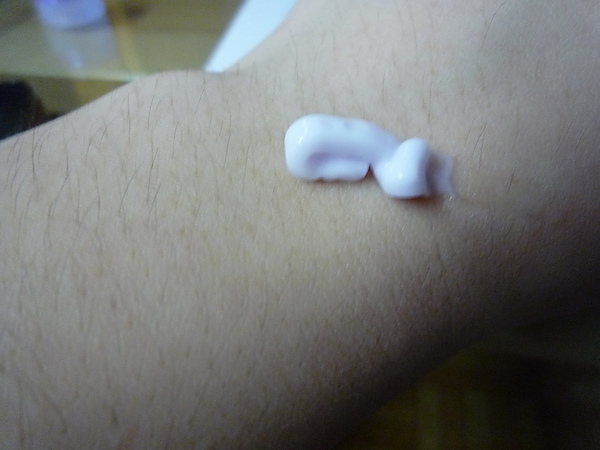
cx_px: 300
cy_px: 225
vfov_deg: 54.9
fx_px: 433
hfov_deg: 69.4
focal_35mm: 25
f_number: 2.8
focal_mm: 4.4
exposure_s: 1/20
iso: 400
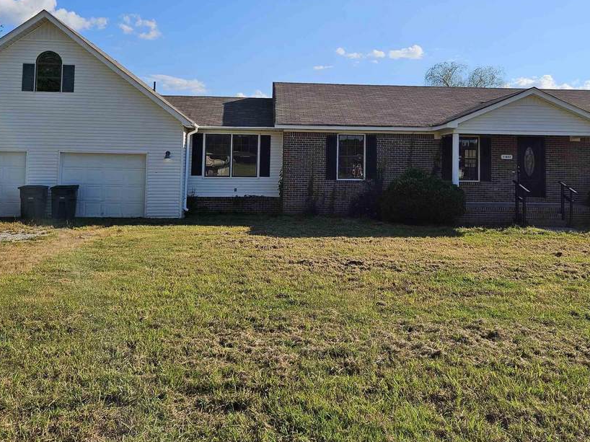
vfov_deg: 39.0
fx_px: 613
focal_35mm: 36
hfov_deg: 51.3
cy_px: 133
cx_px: 325
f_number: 1.8
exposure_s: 1/2391
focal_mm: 5.4
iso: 25
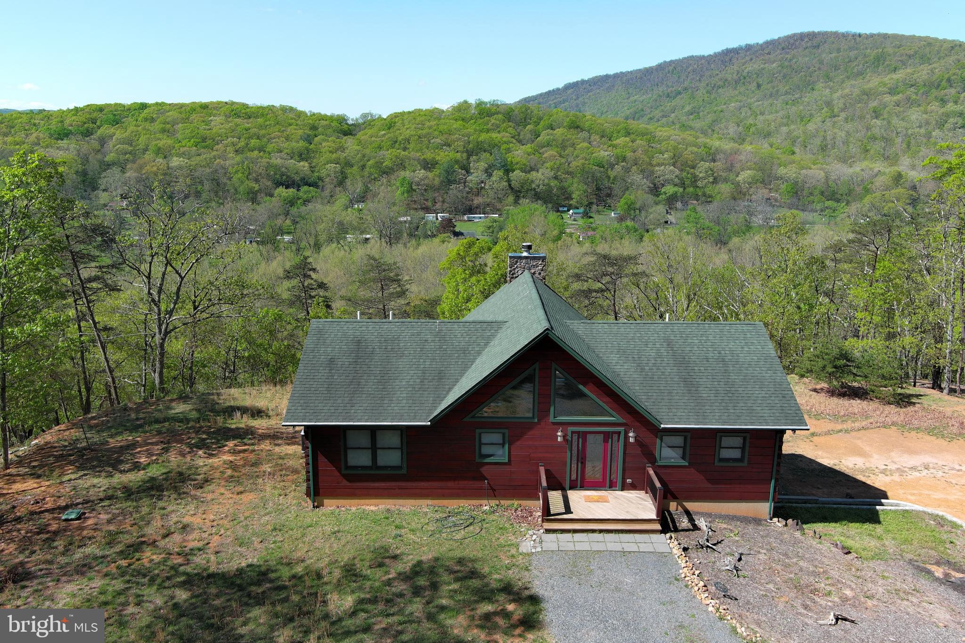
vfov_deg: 45.0
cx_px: 482
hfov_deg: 63.7
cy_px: 322
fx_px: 777
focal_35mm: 29
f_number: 2.8
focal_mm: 10.57
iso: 100
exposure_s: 1/835
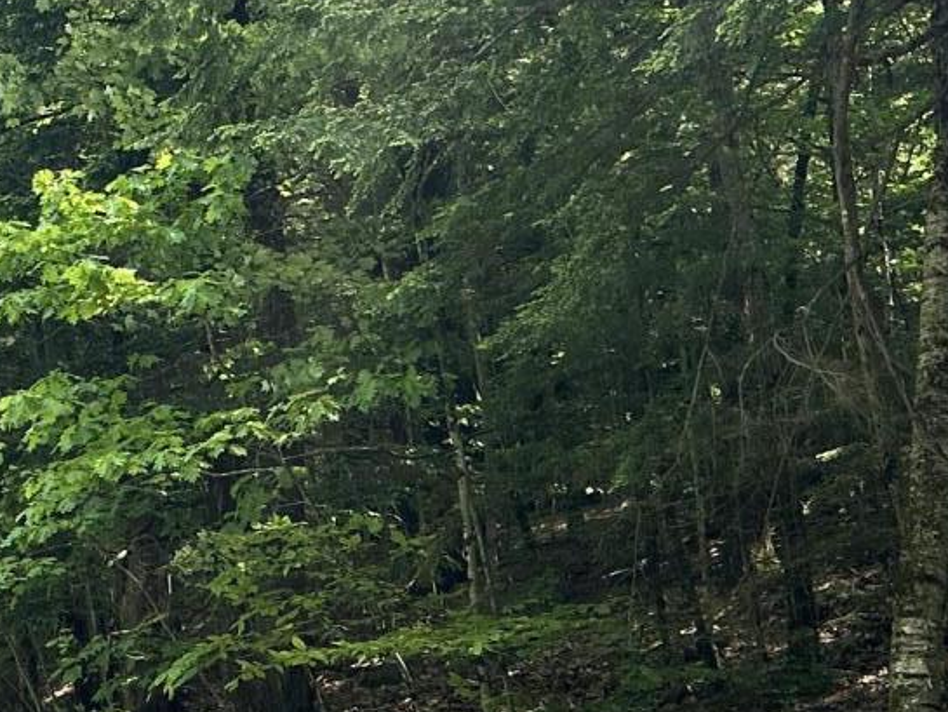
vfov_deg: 16.7
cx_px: -221
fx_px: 2411
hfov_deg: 20.6
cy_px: 533
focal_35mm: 88
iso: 80
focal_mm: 6.86
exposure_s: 1/1664
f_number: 1.78
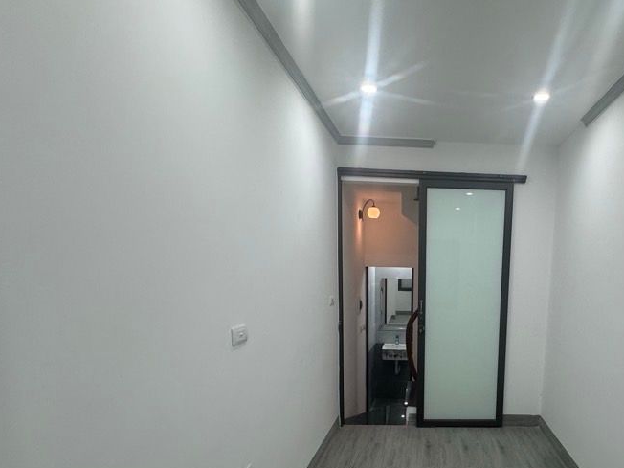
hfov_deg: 73.0
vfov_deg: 58.6
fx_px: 397
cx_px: 438
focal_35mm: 22
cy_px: 337
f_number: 2.2
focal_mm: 2.22
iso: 160
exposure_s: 1/100
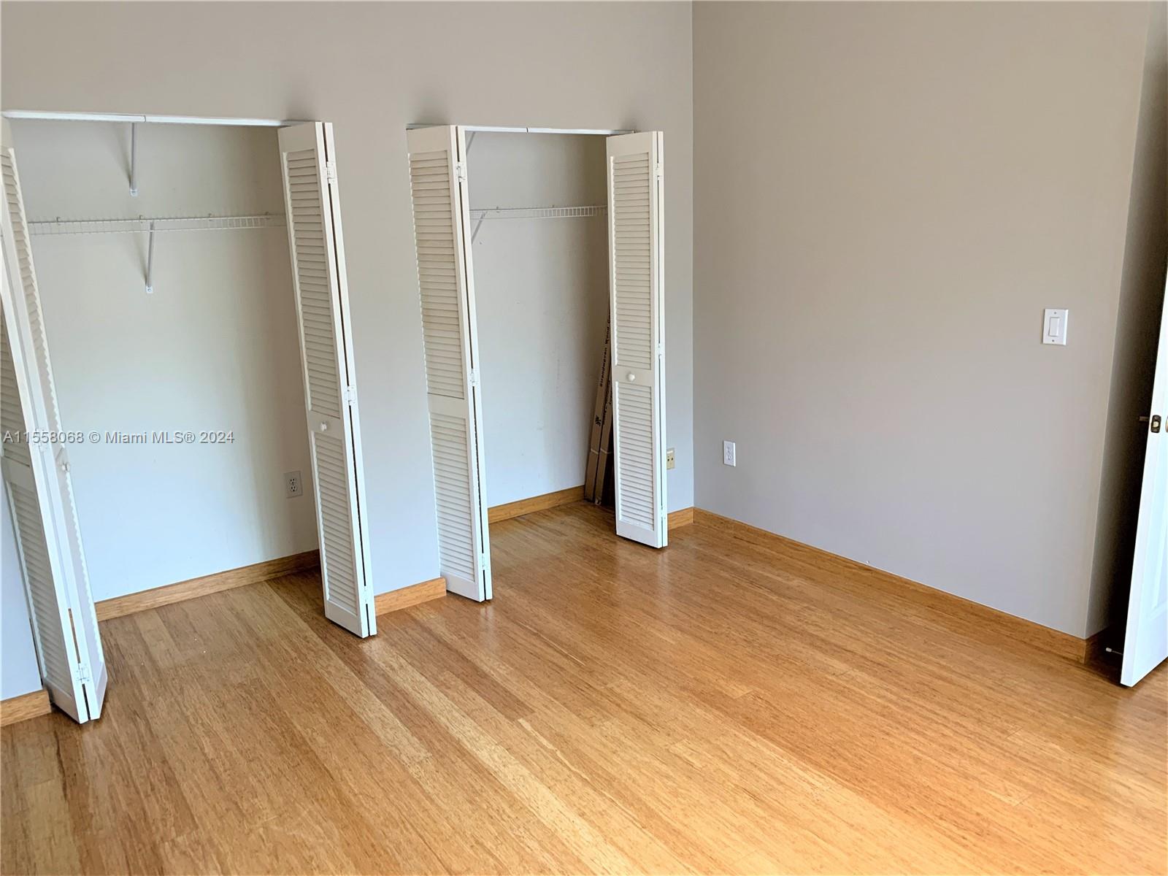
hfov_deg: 67.3
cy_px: 438
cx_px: 584
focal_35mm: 26
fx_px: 877
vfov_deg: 53.1
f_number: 1.8
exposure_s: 1/104
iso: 100
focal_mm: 4.25
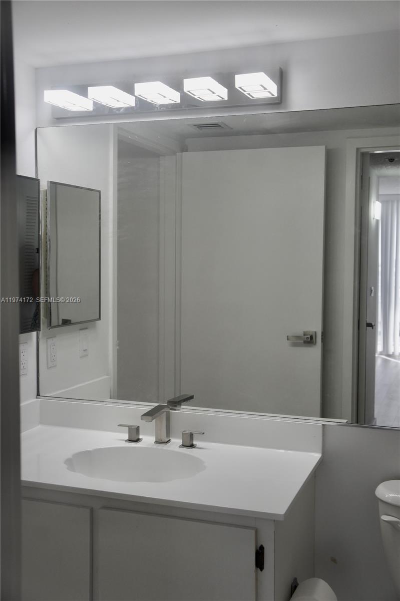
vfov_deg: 47.9
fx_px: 676
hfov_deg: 33.0
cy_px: 300
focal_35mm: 40
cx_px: 200
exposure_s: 1/80
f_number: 5.6
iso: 200
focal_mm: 27
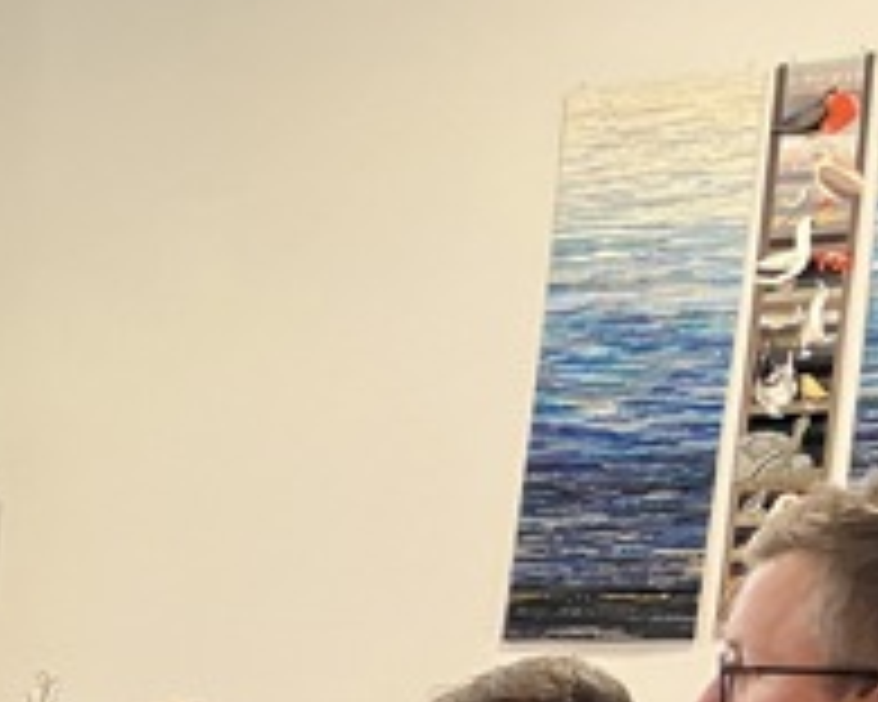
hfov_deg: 18.1
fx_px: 2365
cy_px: 1136
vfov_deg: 15.3
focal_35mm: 91
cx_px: -545
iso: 400
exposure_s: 1/60
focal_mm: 5.7
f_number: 1.5
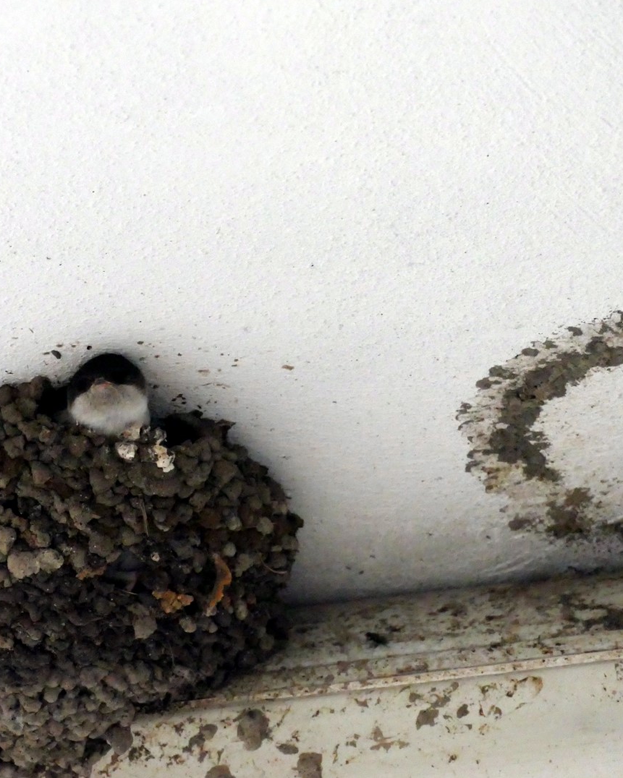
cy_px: 389
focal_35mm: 565
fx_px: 13020
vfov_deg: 3.4
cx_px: 95
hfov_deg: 2.7
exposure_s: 1/2000
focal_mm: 146
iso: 3200
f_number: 4.5
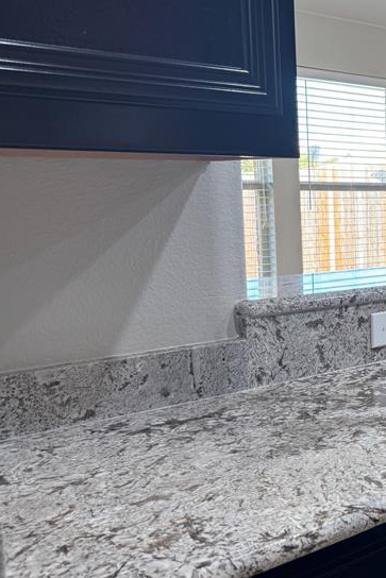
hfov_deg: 24.8
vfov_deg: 41.9
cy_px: 290
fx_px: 755
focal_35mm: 47
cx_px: 504
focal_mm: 6.76
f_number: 1.78
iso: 100
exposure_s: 1/120
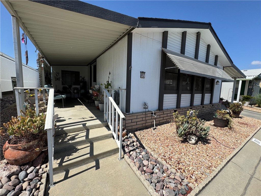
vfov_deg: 85.7
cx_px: 130
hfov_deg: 102.1
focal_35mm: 14
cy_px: 98
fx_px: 106
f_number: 2.2
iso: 50
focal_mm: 2.22
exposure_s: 1/1927
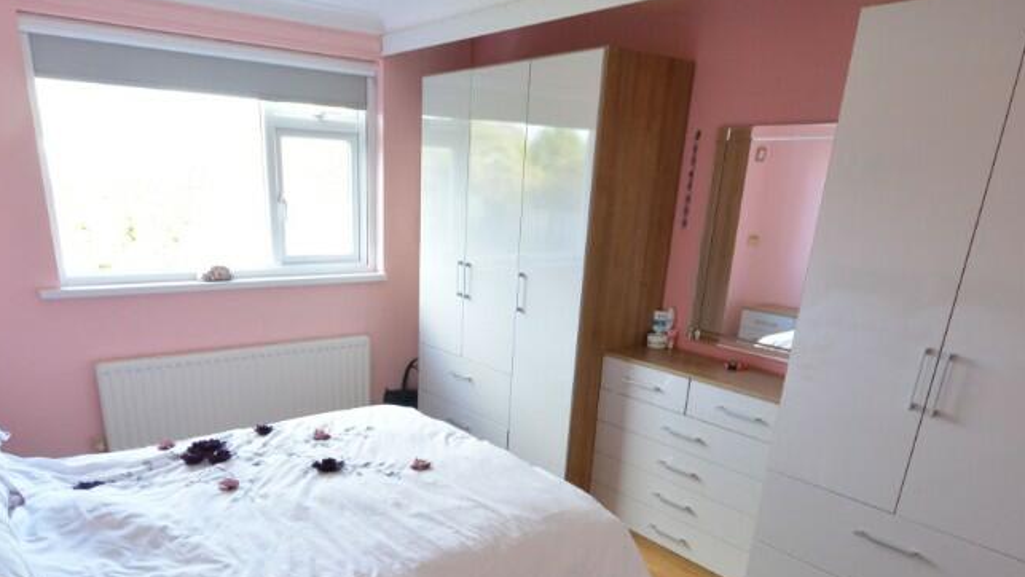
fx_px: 680
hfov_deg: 73.9
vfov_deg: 43.7
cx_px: 469
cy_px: 467
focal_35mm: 25
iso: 400
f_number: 8
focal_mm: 10
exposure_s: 1/15
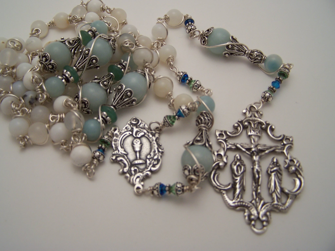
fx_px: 368
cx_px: 168
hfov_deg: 49.0
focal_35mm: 38
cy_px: 126
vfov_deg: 37.7
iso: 80
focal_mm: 6.3
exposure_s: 1/125
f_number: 2.8
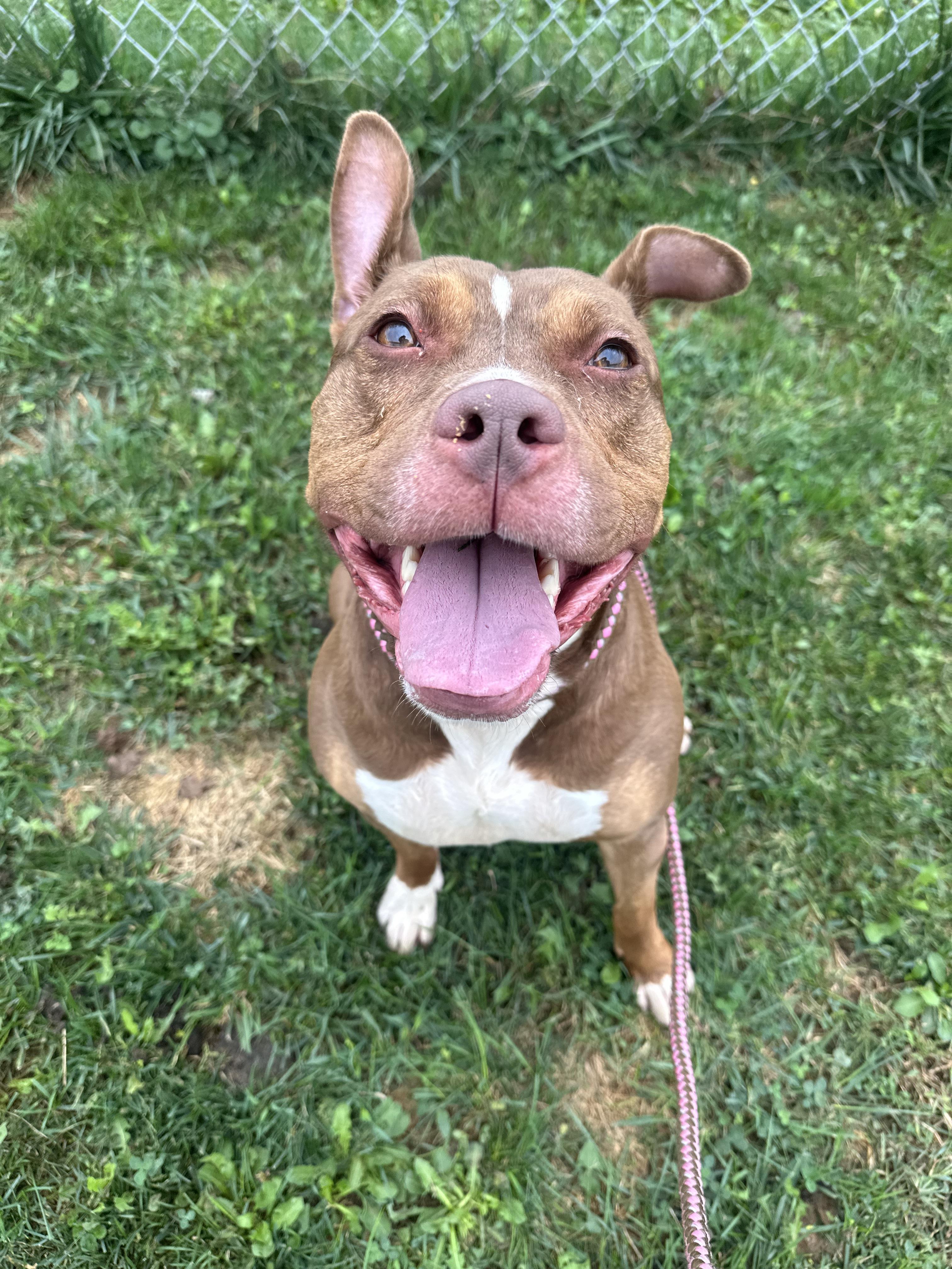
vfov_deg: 71.6
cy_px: 634
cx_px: 476
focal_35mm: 24
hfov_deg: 56.8
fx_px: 880
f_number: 1.78
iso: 80
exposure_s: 1/379
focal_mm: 6.86
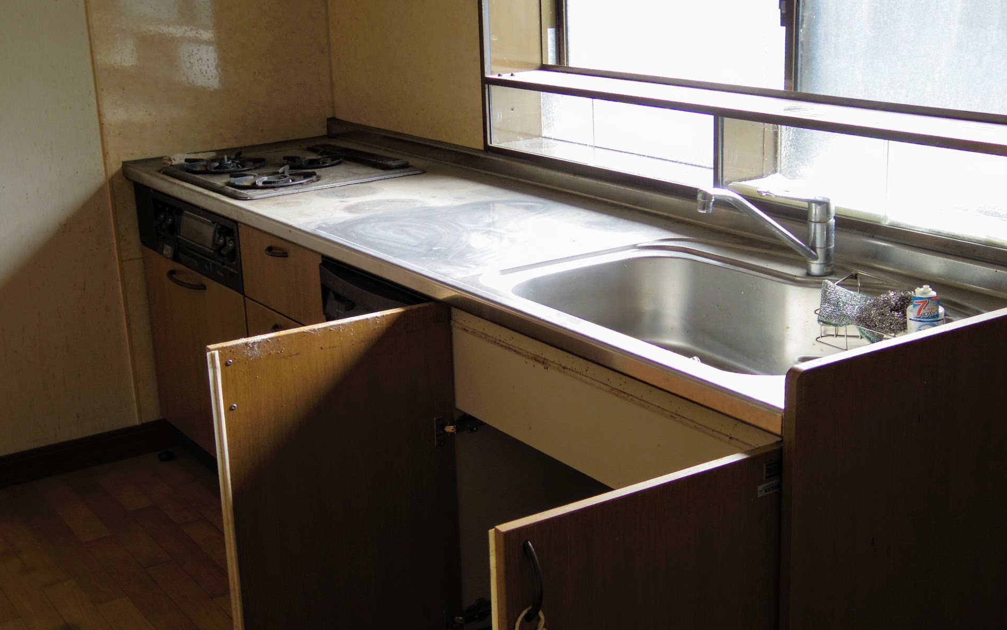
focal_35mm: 50
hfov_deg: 40.3
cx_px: 503
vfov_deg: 25.8
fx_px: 1372
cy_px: 313
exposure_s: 1/60
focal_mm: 8.5
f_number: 1.9
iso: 125
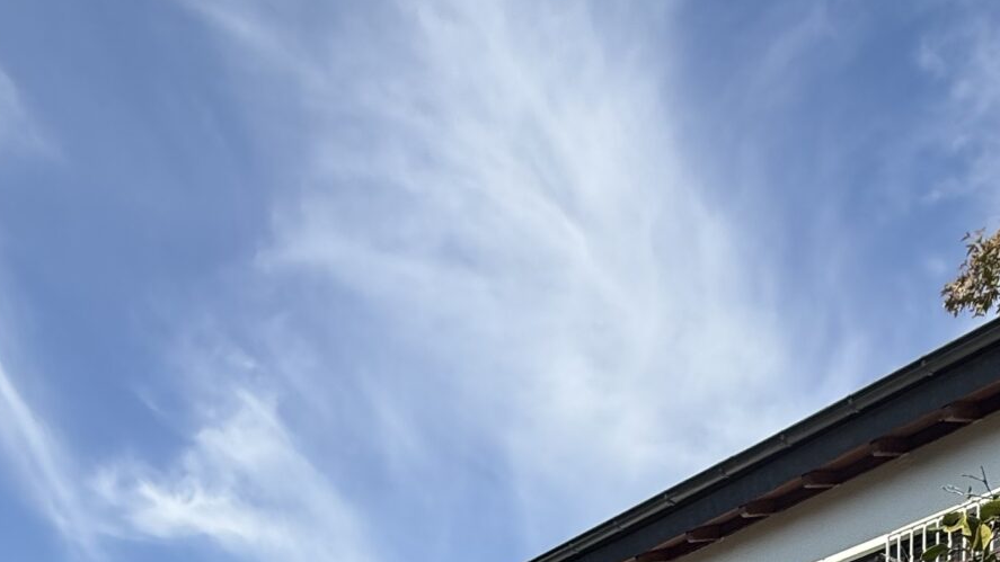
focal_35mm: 44
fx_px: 1167
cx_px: 567
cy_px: 1094
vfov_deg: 18.7
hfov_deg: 46.3
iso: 50
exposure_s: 1/1613
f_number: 2.2
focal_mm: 2.22
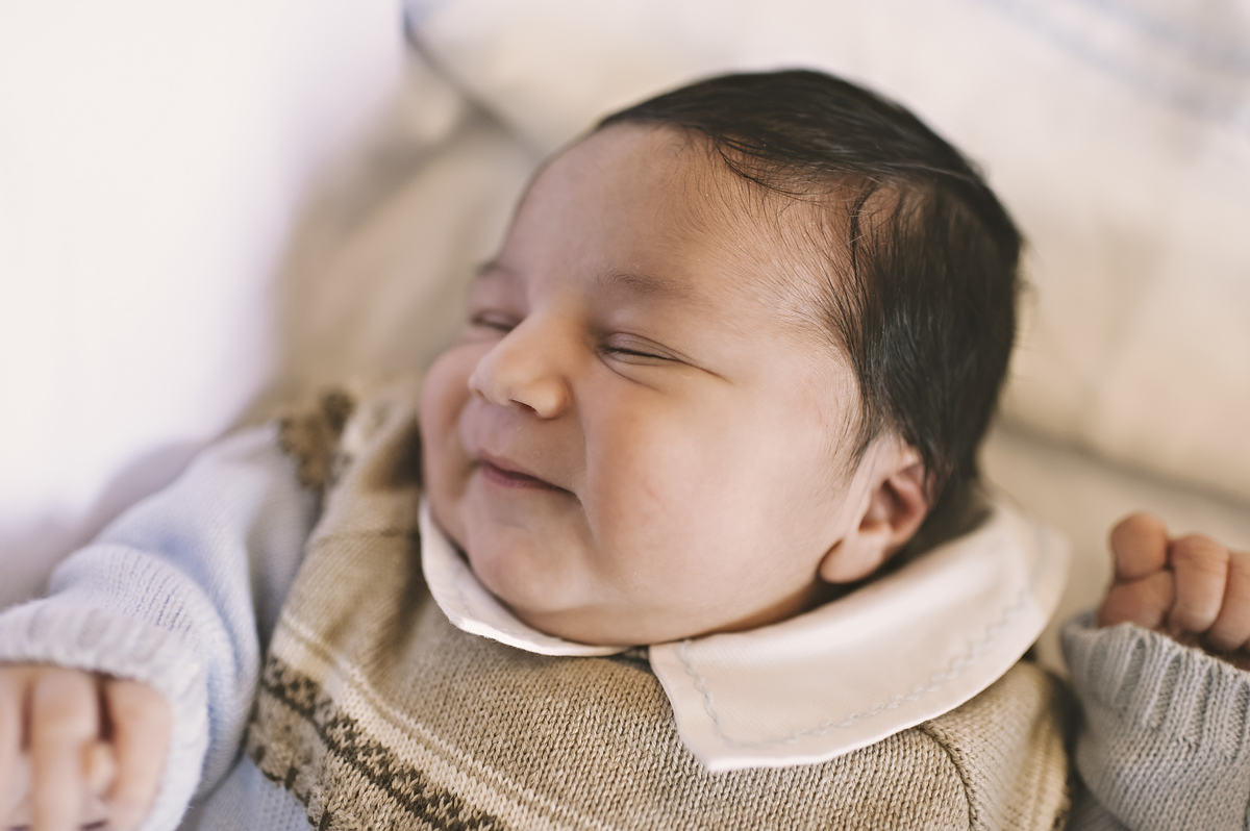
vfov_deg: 37.8
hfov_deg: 54.5
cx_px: 625
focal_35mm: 35
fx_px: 1214
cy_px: 416
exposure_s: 1/200
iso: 500
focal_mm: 35
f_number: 2.2
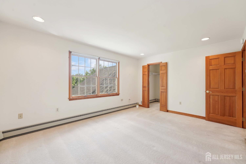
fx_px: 96
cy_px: 82
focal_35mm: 14
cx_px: 123
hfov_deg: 104.3
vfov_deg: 81.2
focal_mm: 14
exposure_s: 1/80
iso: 500
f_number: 8
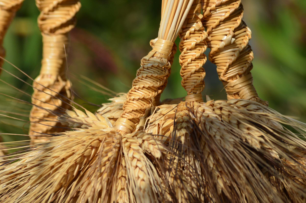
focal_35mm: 300
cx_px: 153
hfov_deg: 6.9
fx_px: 2544
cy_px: 102
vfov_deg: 4.6
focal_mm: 200
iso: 125
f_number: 11
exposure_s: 1/125
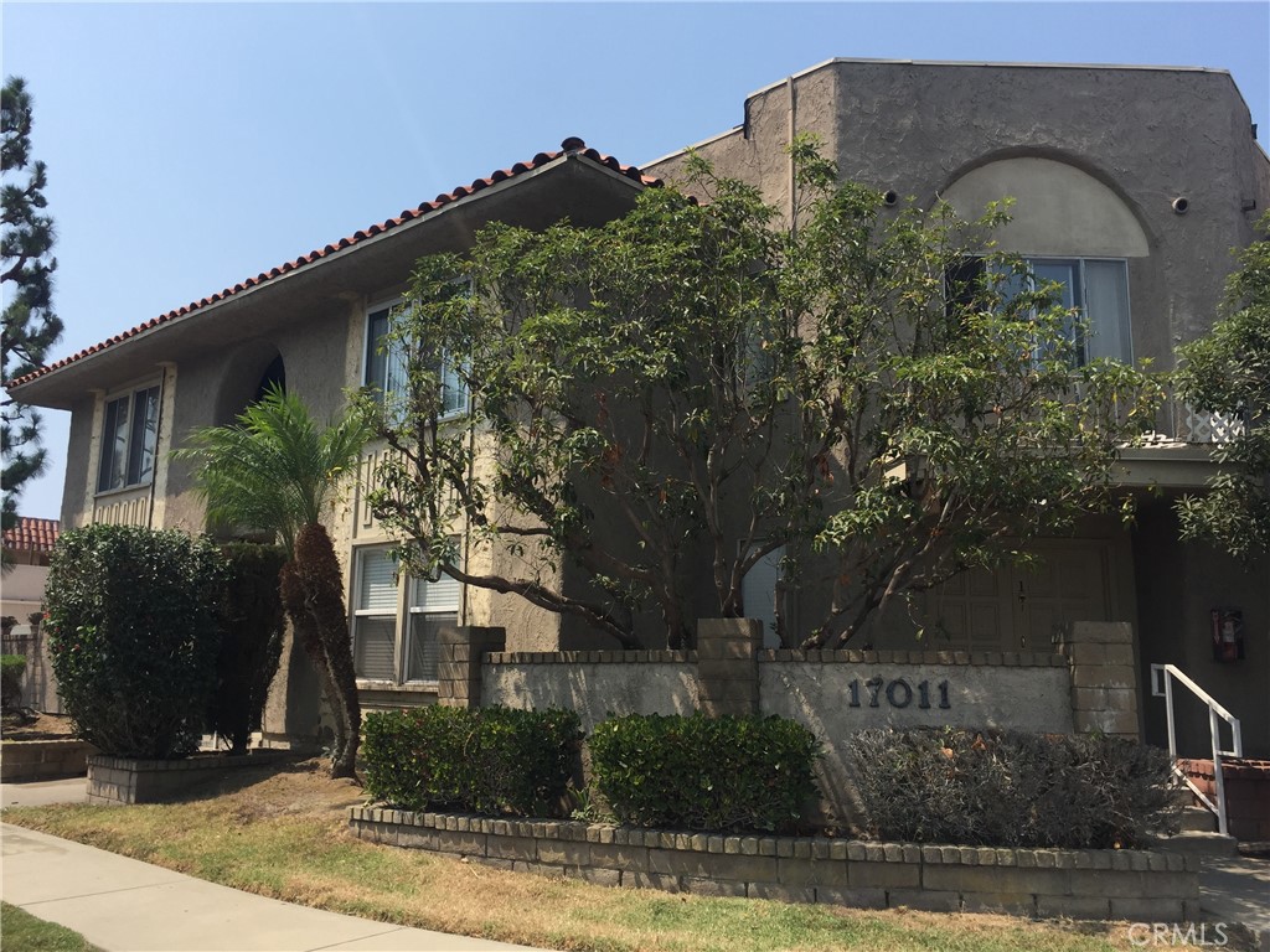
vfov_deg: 48.2
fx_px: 1064
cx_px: 635
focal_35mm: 29
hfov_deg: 61.7
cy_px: 476
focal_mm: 4.15
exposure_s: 1/1799
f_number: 2.2
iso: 32
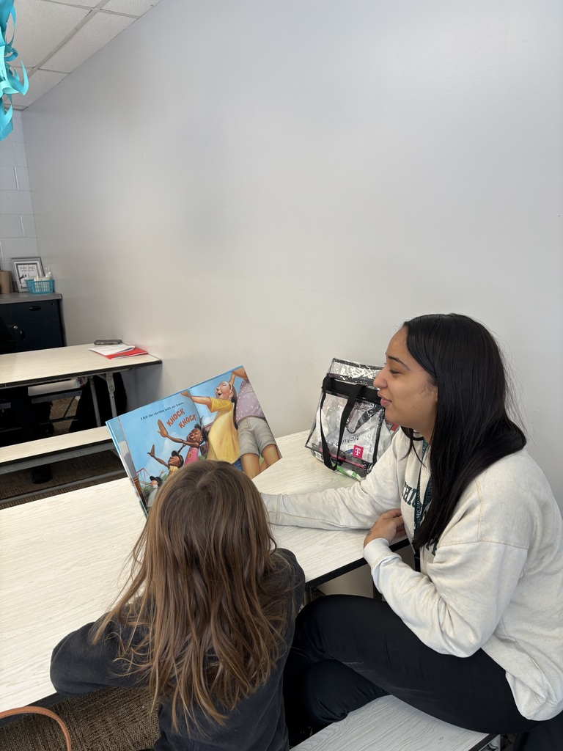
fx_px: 564
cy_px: 376
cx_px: 282
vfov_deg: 67.3
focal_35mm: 26
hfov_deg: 53.1
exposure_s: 1/60
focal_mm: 5.96
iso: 64
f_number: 1.6
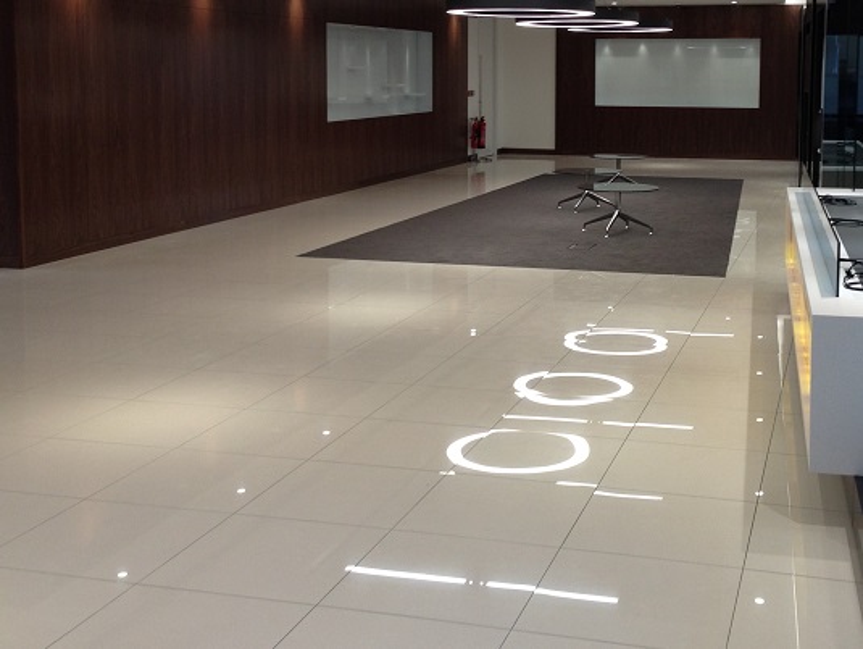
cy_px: 324
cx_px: 432
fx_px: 823
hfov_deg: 55.3
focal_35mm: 33
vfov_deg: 43.0
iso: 64
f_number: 2.4
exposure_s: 1/40
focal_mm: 4.12
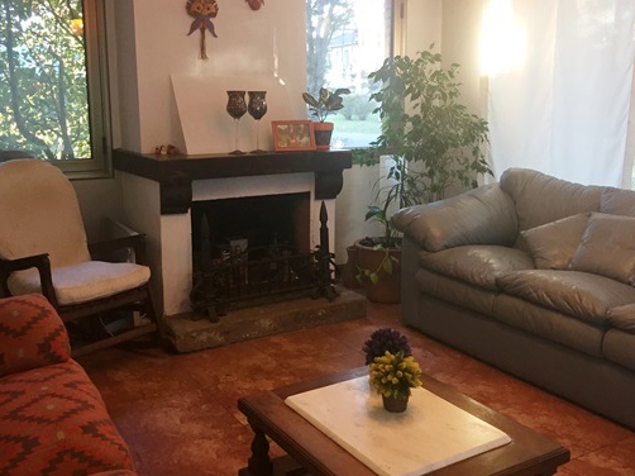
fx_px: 678
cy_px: 210
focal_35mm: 37
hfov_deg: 50.2
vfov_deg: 38.6
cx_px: 320
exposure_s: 1/33
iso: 160
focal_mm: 4.15
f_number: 2.2
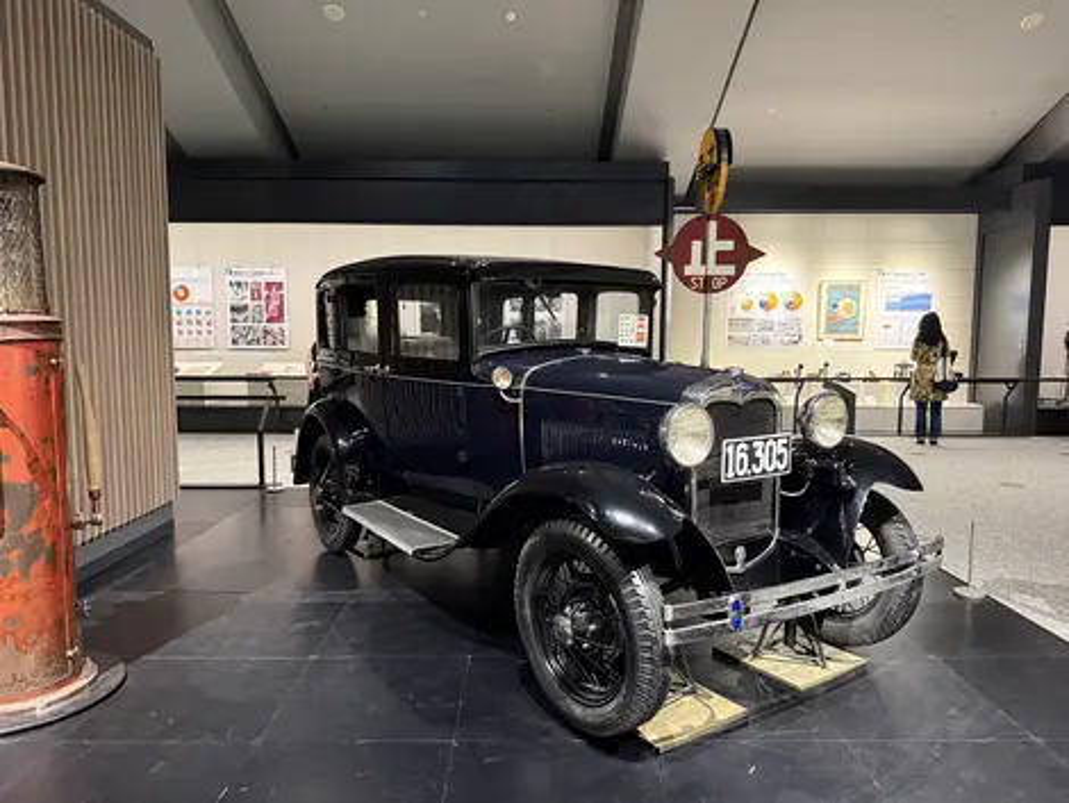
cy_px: 402
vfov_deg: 56.9
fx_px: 742
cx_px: 534
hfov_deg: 71.6
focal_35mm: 24
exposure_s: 1/50
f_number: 1.78
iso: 500
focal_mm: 6.76
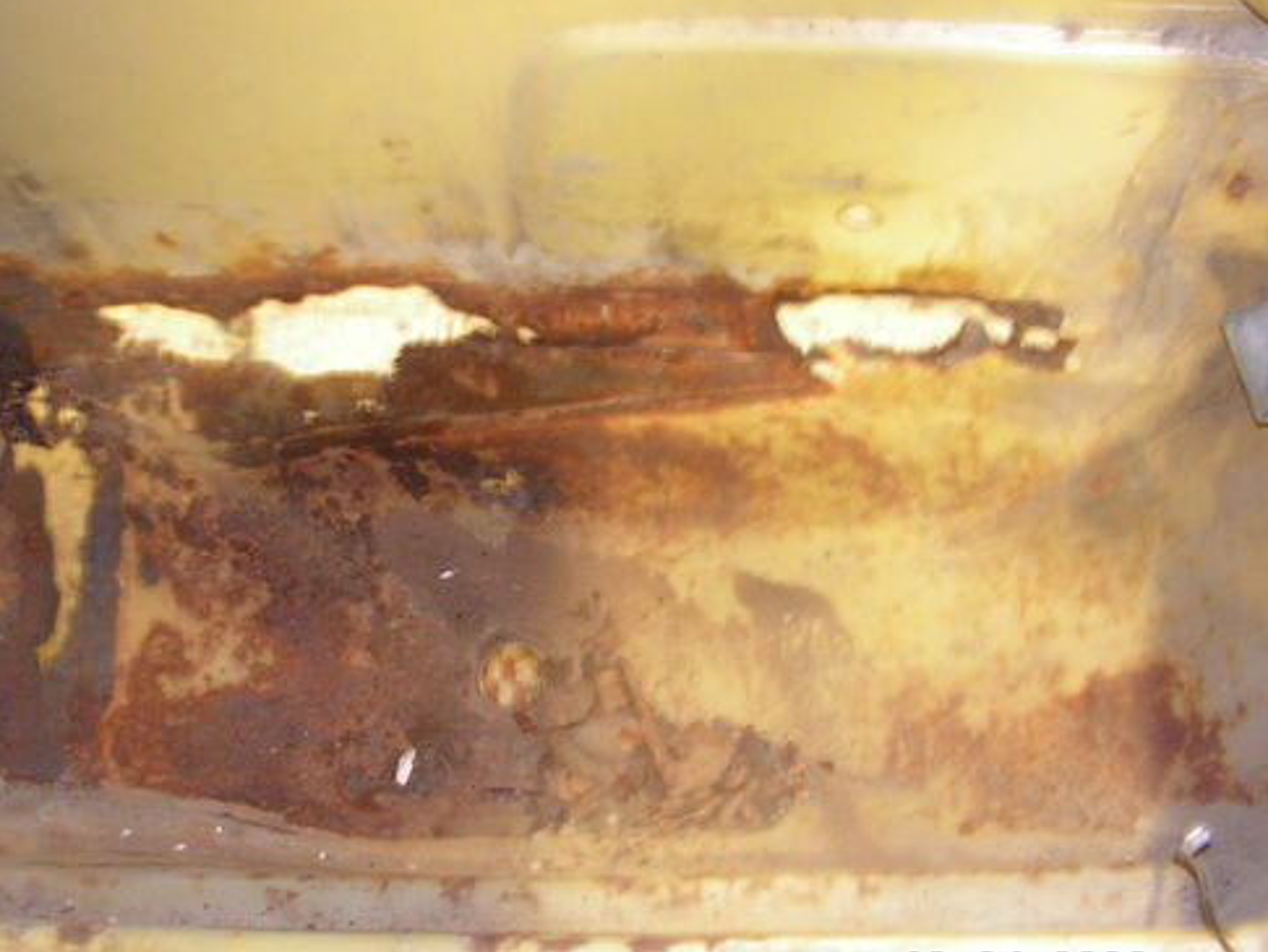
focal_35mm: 50
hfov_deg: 37.9
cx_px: 454
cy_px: 472
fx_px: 1832
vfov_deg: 29.1
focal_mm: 6.4
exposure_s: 1/1.3
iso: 200
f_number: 3.2
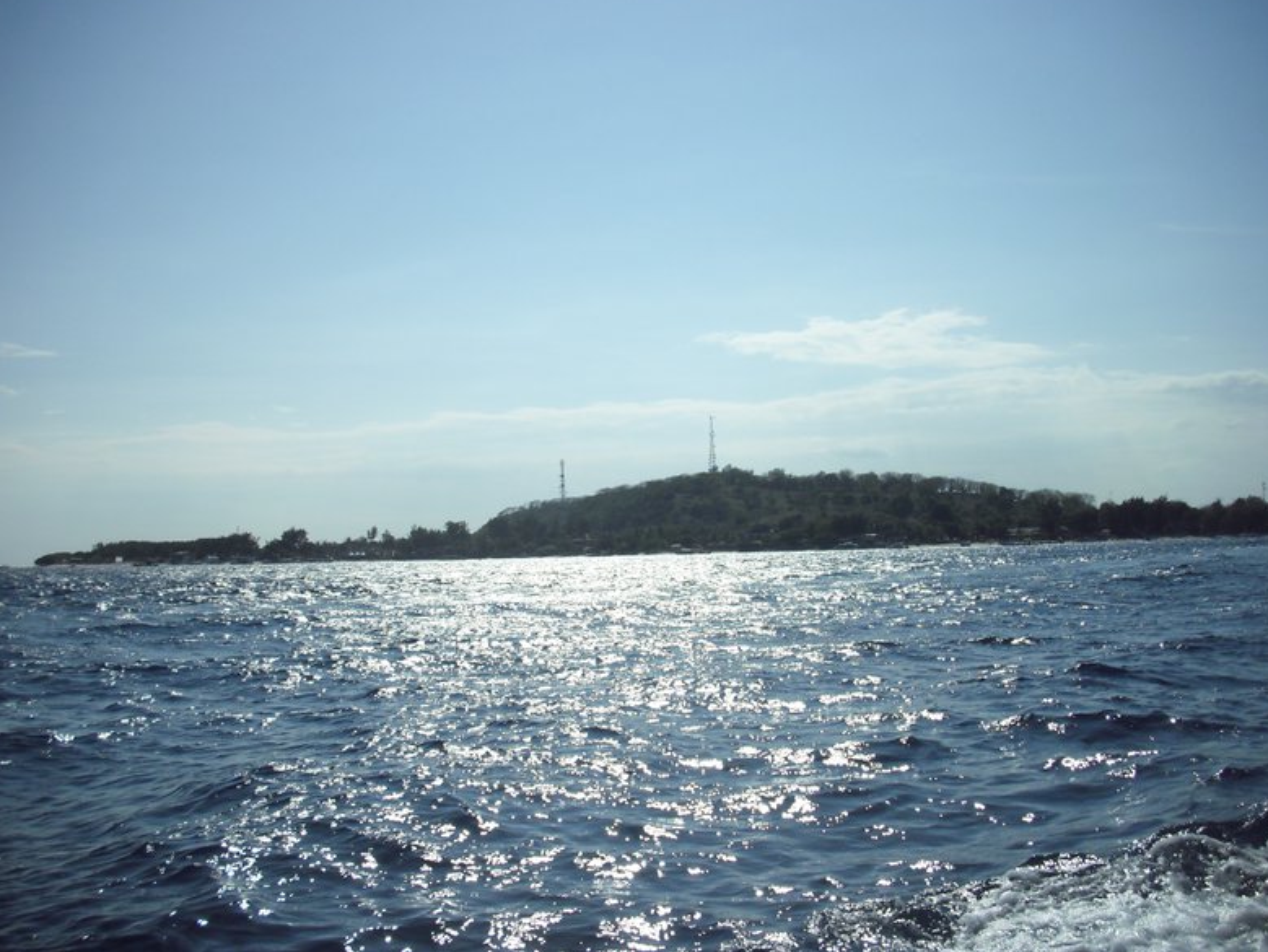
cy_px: 465
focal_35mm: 39
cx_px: 638
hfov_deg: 47.8
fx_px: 1429
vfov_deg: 36.8
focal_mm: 6.2
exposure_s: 1/1000
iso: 100
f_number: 8
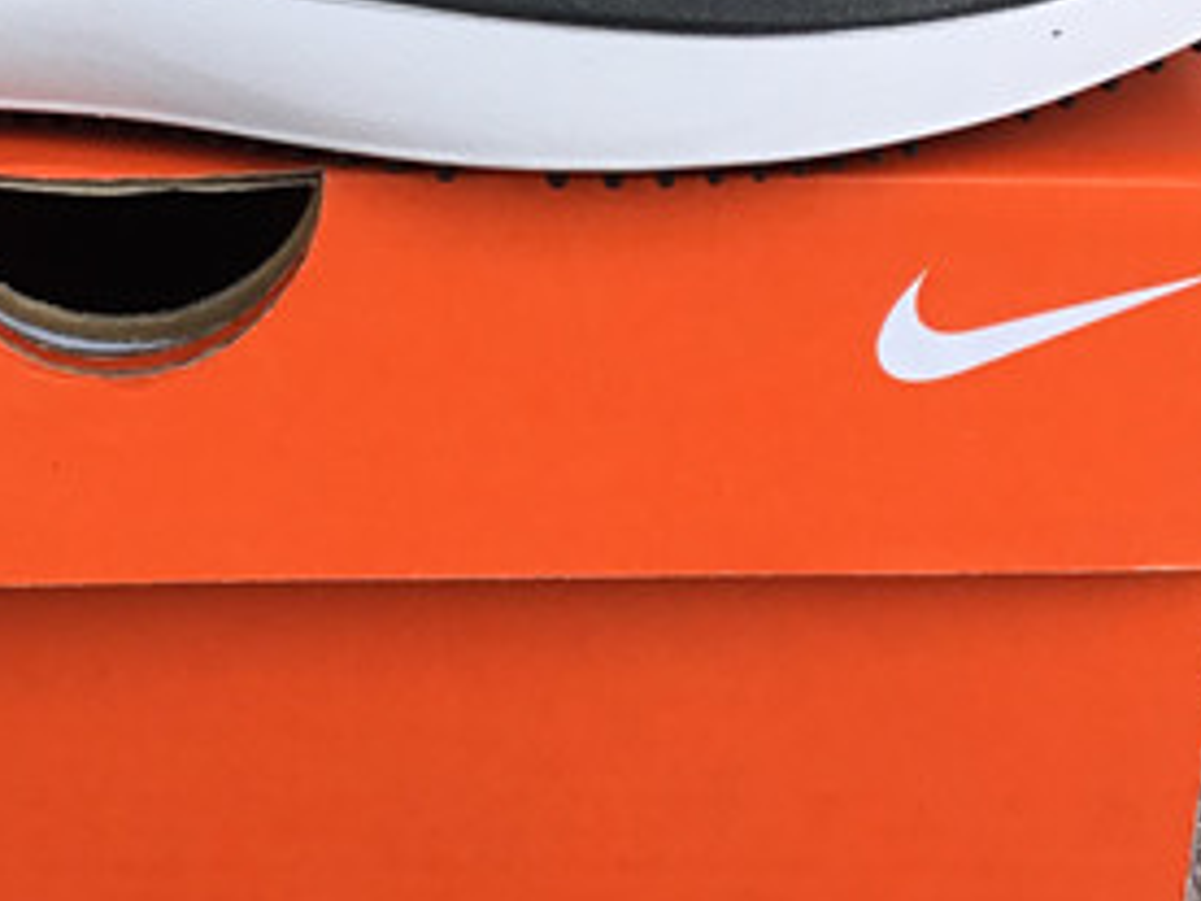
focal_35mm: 101
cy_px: -54
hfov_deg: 19.2
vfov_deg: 14.4
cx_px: 196
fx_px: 3504
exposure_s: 1/335
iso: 25
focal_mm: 3.3
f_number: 2.4
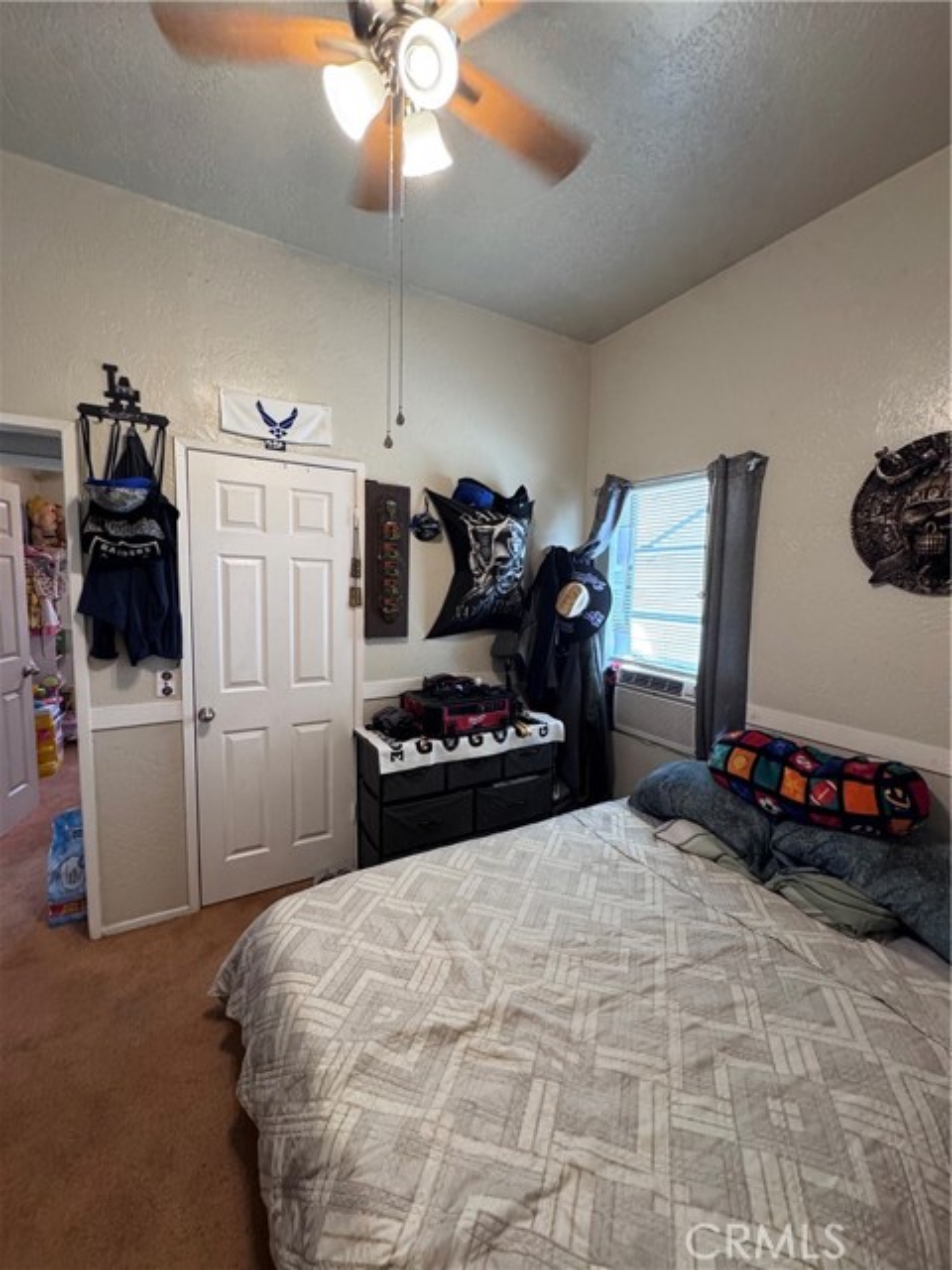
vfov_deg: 102.1
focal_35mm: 14
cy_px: 635
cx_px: 476
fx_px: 513
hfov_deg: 85.7
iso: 320
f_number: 2.2
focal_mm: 2.22
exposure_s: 1/60
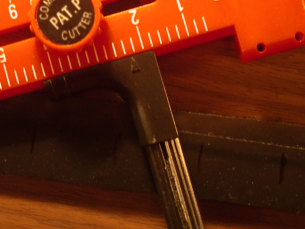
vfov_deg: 17.7
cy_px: 23
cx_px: 71
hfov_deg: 23.5
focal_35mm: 82
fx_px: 723
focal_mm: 7.8
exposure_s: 1/20
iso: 200
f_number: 2.8
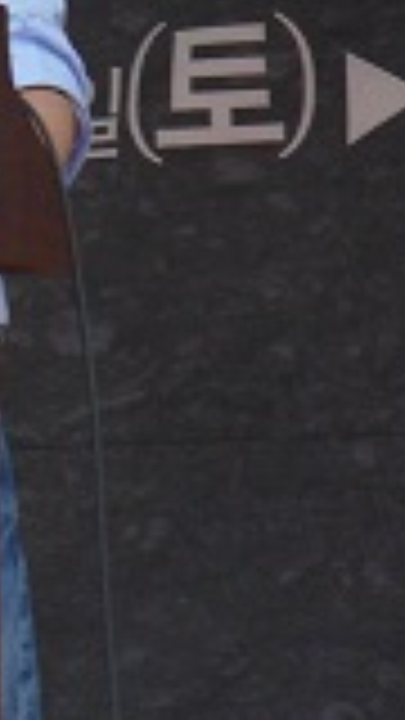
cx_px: -284
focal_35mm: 762
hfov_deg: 1.6
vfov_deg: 2.8
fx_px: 14548
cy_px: 58
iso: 200
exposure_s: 1/90
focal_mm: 42
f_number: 5.8
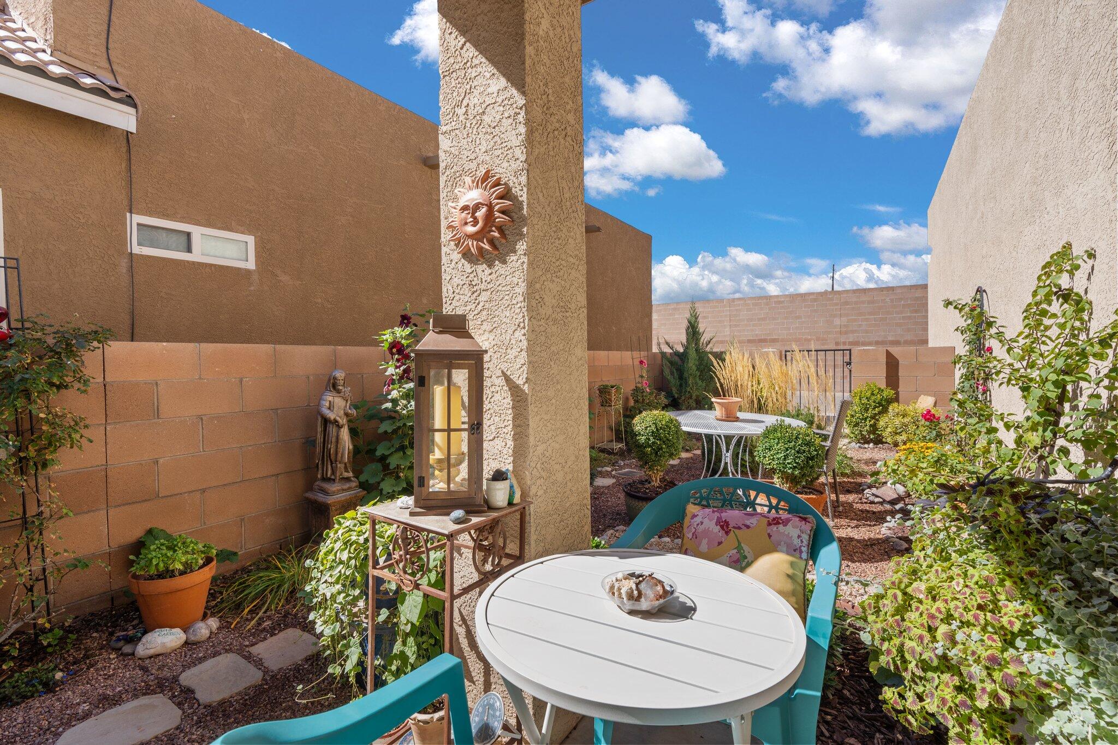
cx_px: 559
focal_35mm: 16
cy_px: 372
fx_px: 497
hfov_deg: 96.7
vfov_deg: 73.7
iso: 320
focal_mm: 16
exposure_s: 1/125
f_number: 9
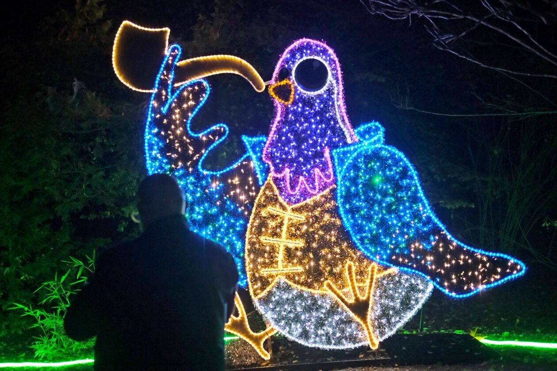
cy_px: 186
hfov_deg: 54.4
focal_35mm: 35
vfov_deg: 37.9
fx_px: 541
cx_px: 278
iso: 3200
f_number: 1.4
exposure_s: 1/1000
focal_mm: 23
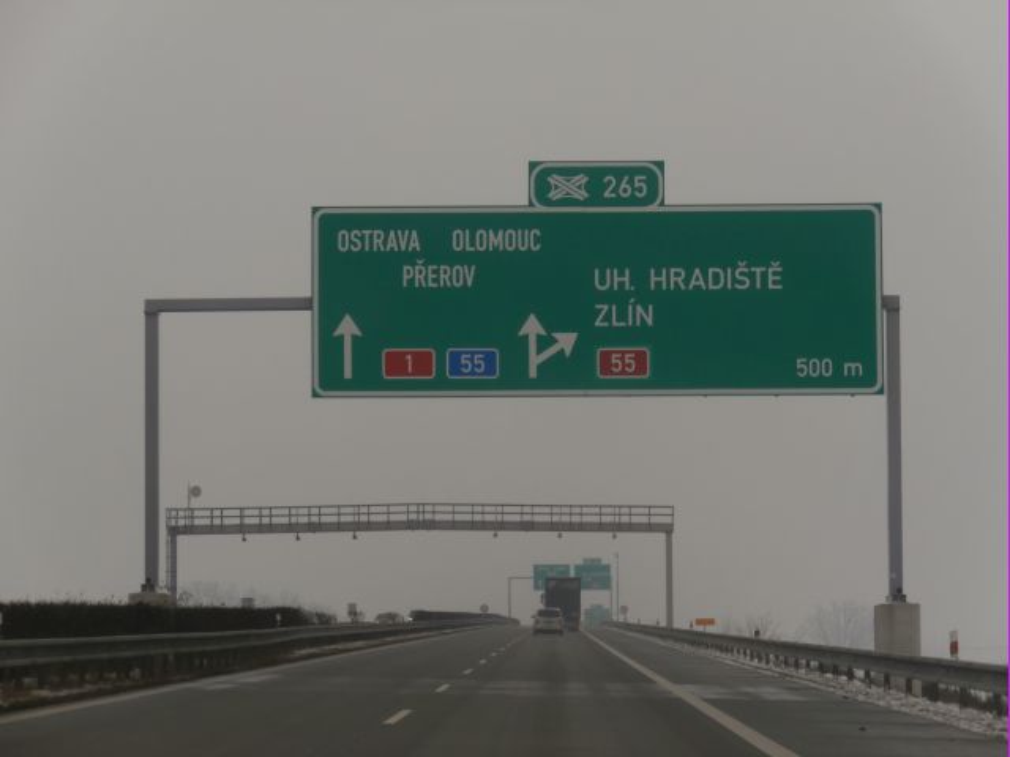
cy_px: 378
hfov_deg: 14.4
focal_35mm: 137
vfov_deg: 10.8
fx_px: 3997
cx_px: 505
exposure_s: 1/500
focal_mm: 24.17
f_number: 5.7
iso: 100
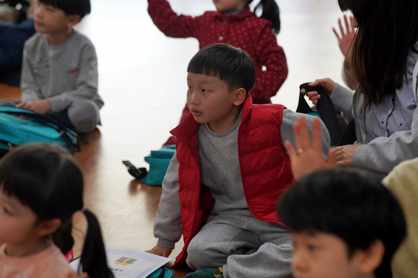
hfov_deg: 17.6
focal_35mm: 116
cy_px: 139
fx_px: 1347
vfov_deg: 11.8
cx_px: 209
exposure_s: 1/160
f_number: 4
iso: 640
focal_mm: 116
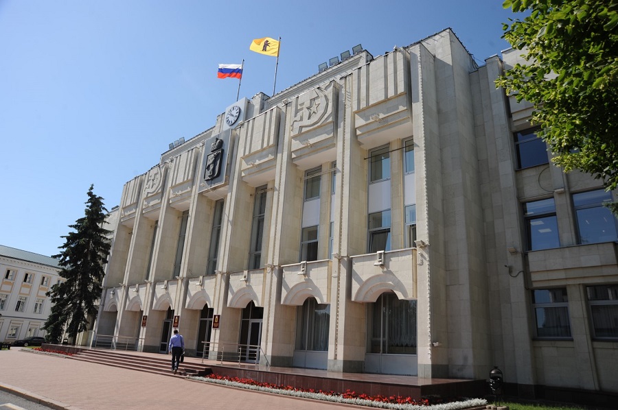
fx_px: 412
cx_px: 309
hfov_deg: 73.8
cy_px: 205
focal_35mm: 24
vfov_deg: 53.0
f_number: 6.3
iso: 200
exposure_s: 1/500
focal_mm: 24
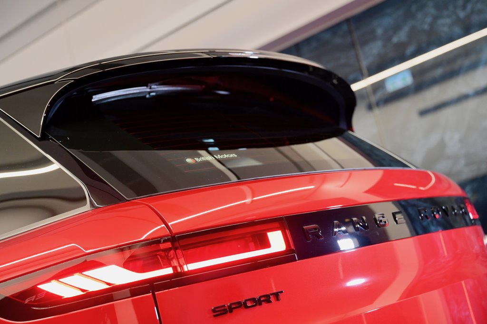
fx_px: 771
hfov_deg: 35.0
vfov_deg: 23.8
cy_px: 162
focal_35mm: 57
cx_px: 244
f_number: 3.5
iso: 1600
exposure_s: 1/60
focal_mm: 57
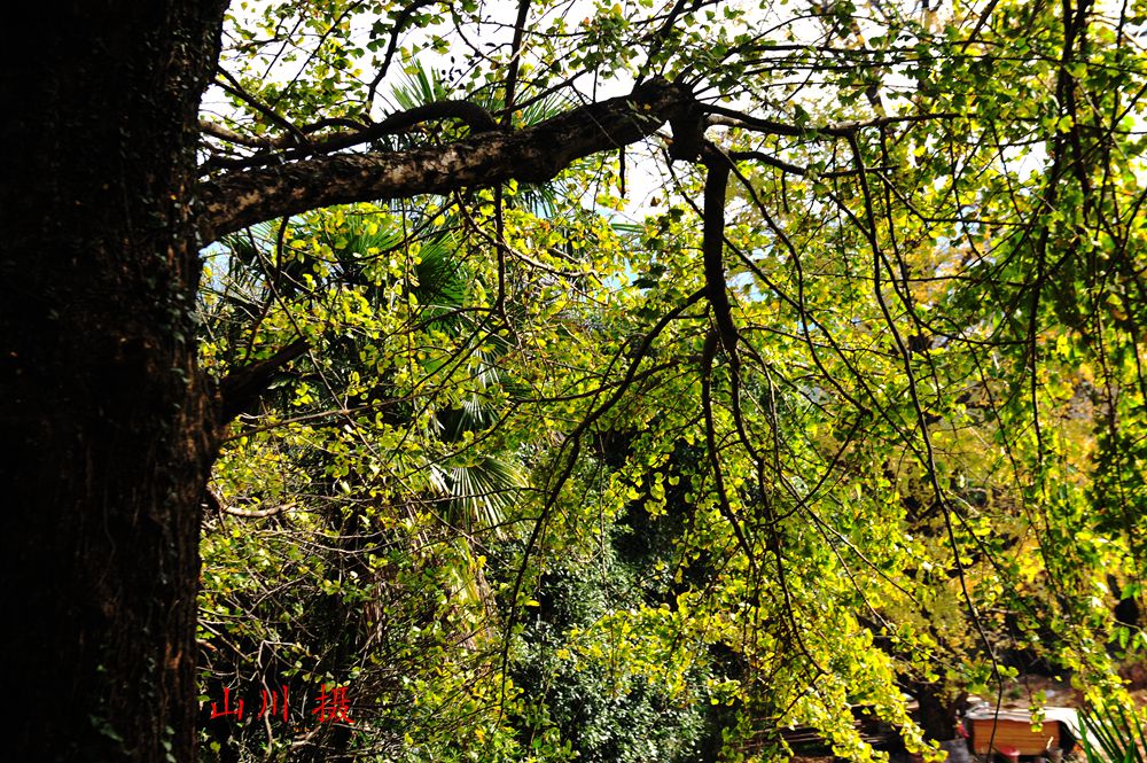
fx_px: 2101
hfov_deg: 30.5
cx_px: 574
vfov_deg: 20.6
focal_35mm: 66
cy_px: 382
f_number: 8
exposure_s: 1/80
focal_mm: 66
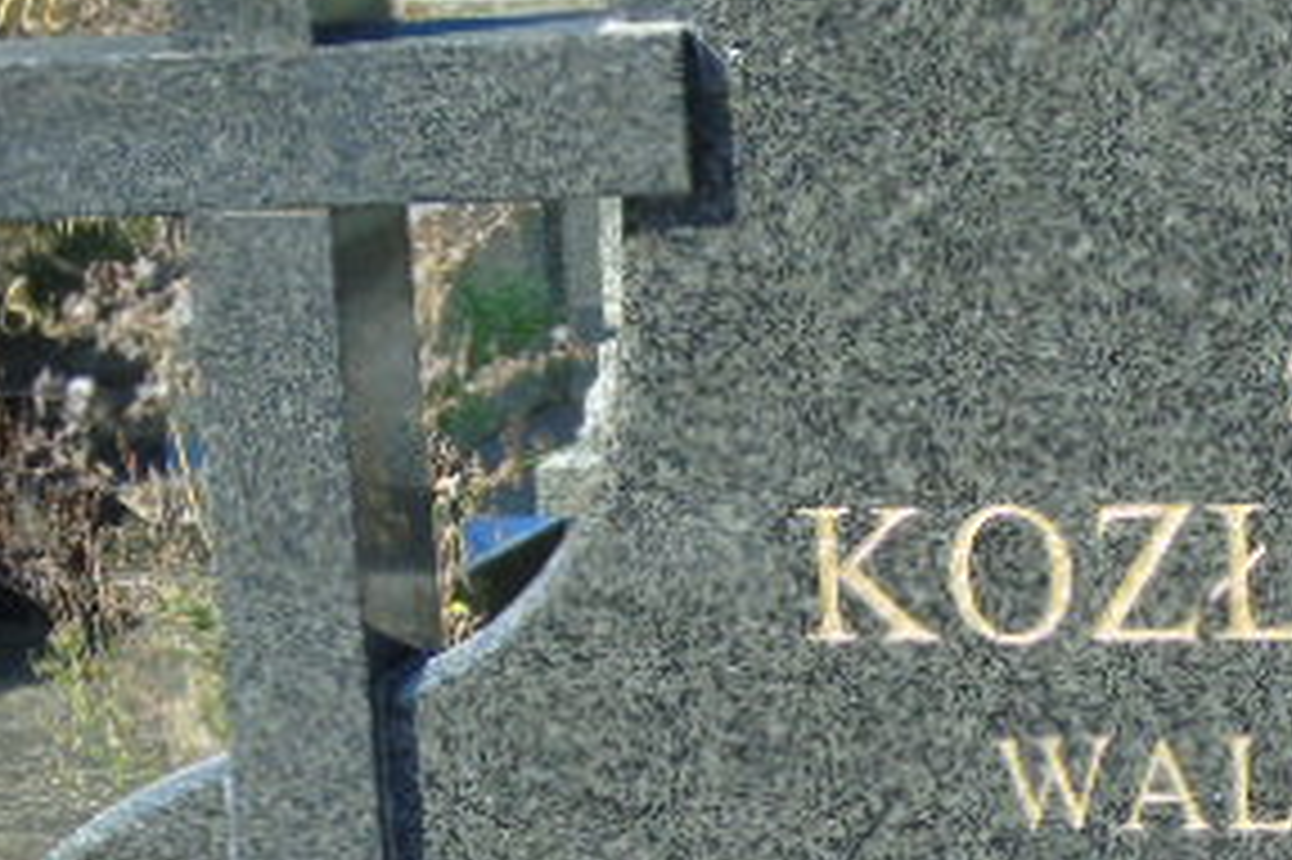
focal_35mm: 218
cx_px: 1125
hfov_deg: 9.4
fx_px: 7819
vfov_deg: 6.3
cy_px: 828
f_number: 4.3
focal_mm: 17
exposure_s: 1/250
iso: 80
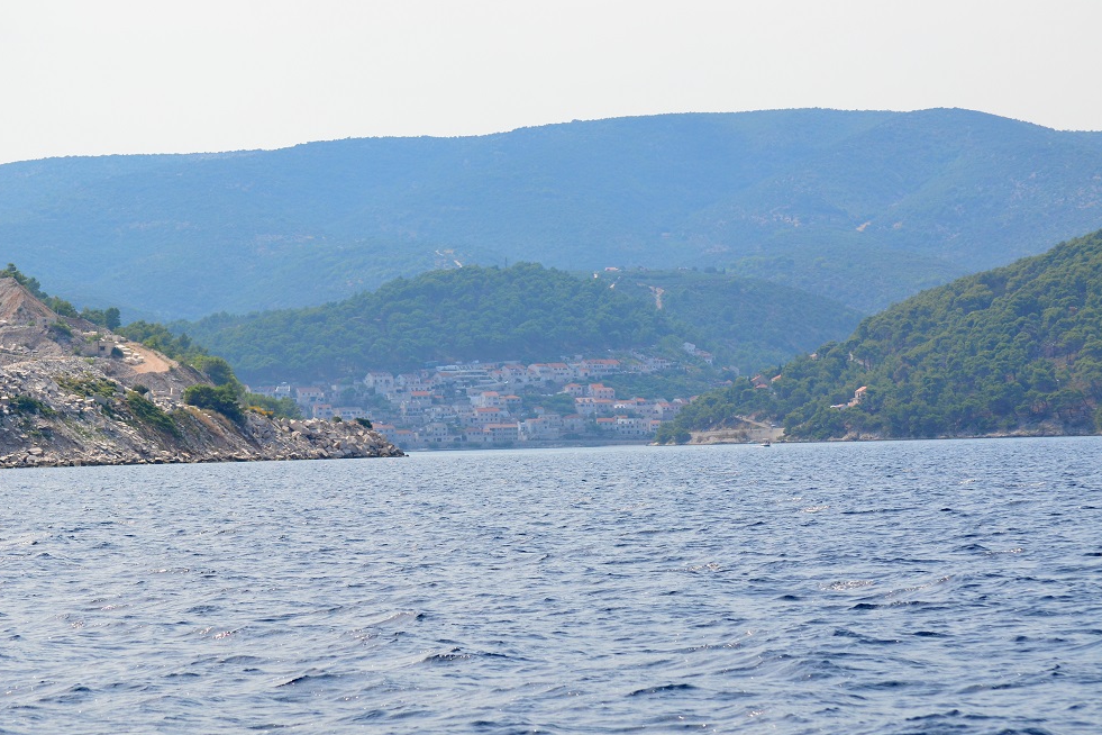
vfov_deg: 10.6
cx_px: 547
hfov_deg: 15.8
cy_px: 369
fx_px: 3964
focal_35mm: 130
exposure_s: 1/2500
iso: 400
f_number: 5.6
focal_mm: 85
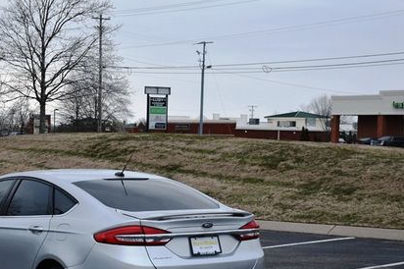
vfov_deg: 16.2
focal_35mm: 84
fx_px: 942
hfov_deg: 24.1
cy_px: 171
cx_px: 138
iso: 400
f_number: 4.8
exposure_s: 1/250
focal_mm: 36
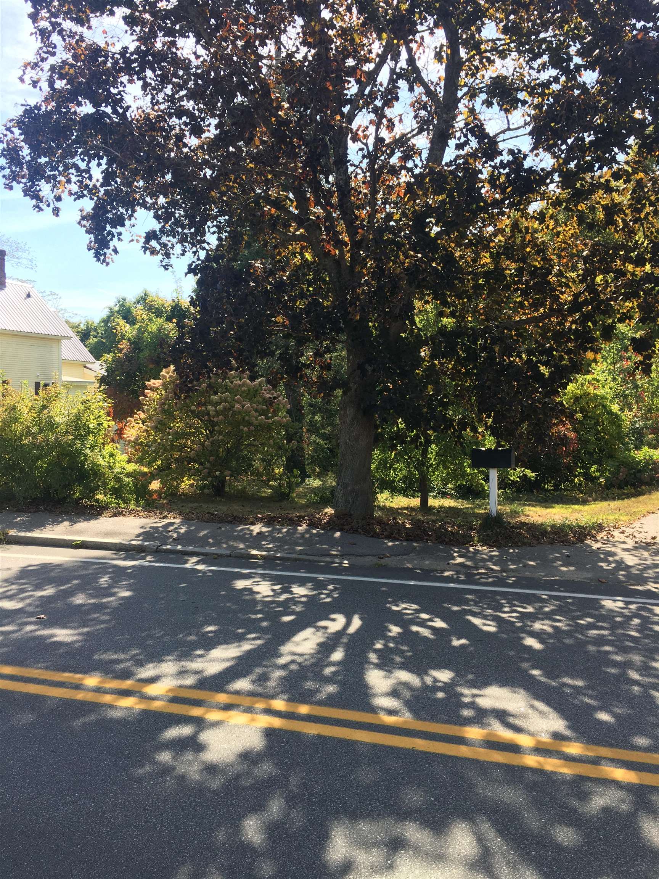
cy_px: 440
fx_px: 736
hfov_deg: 48.2
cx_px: 330
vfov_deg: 61.7
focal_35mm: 29
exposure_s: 1/358
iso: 25
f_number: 2.2
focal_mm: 4.15
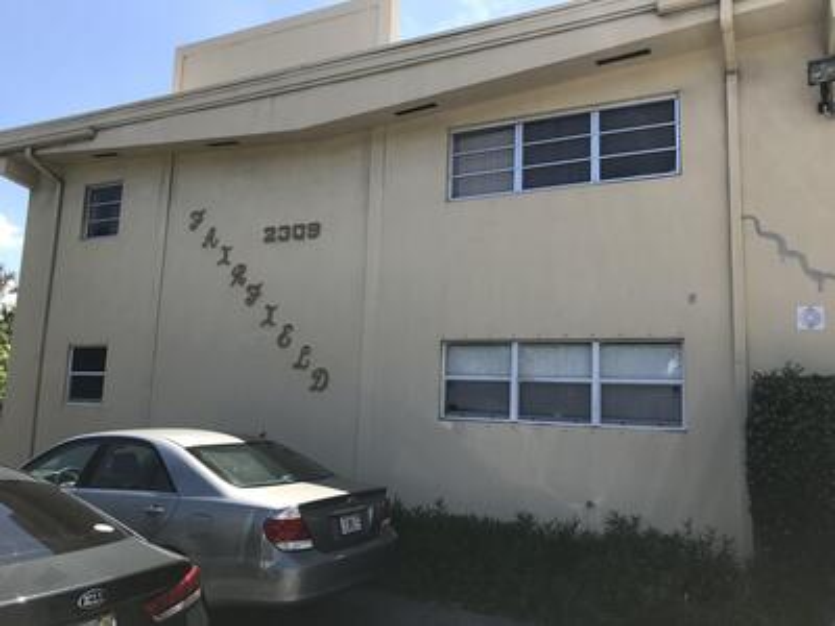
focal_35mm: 28
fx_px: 675
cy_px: 313
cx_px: 418
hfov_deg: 63.4
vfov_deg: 49.7
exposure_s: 1/1546
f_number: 1.8
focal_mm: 3.99
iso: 20
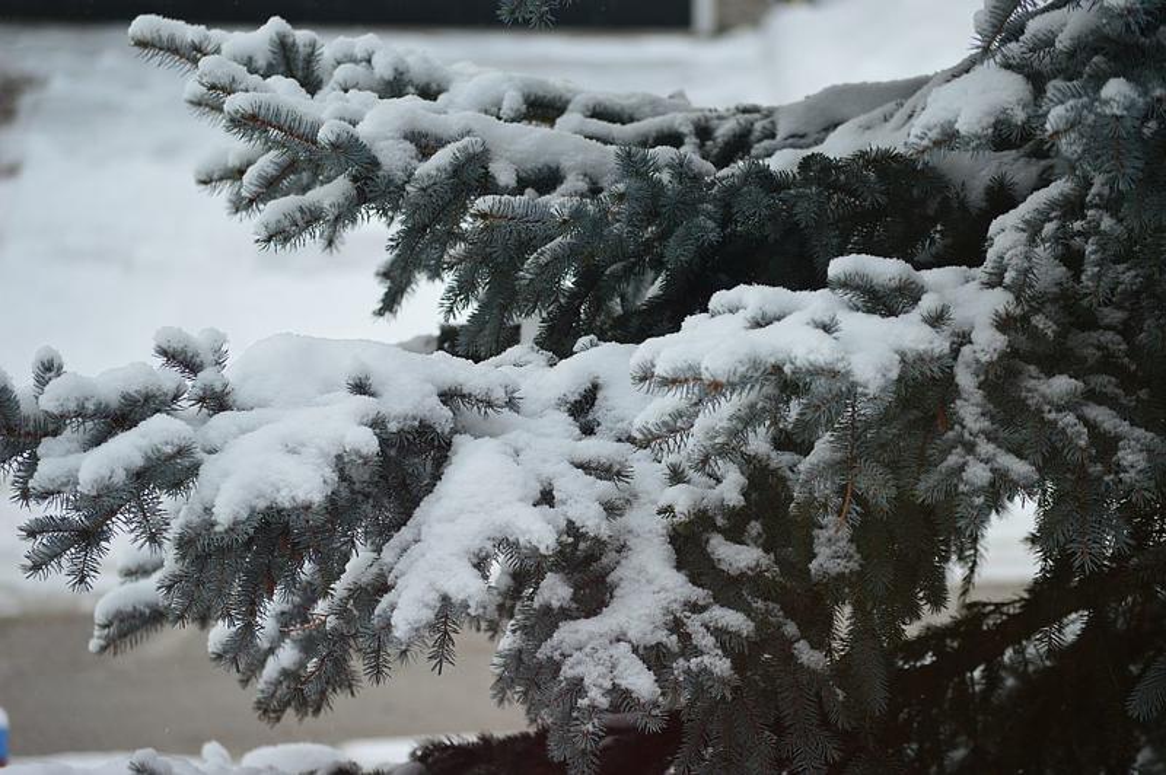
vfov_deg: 6.3
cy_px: 388
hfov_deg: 9.5
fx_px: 7039
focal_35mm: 218
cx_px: 583
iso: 100
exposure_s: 1/160
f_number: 5
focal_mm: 145
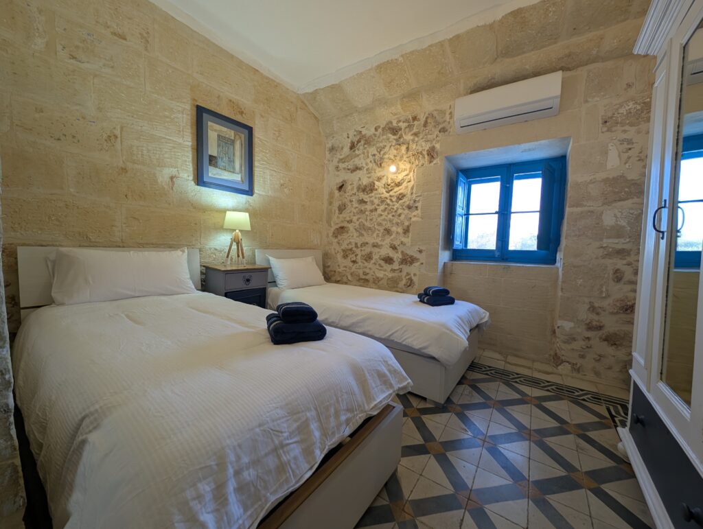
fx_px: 244
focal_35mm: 12
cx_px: 352
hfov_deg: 110.5
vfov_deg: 94.6
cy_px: 264
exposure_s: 1/50
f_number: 1.95
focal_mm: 2.23
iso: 56
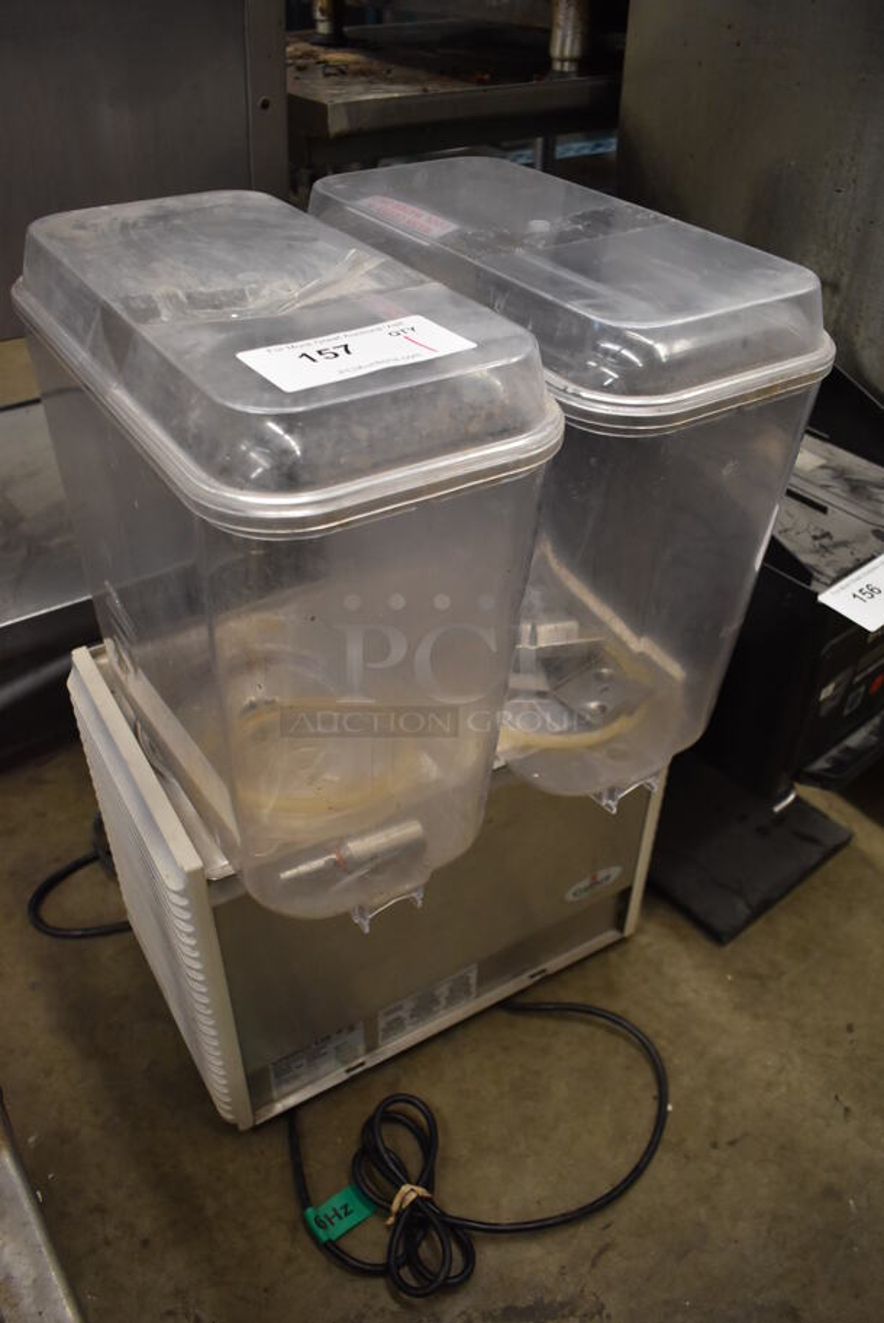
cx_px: 442
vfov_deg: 67.3
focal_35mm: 27
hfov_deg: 48.0
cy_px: 662
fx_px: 993
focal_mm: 18
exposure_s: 1/125
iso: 1000
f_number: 3.5
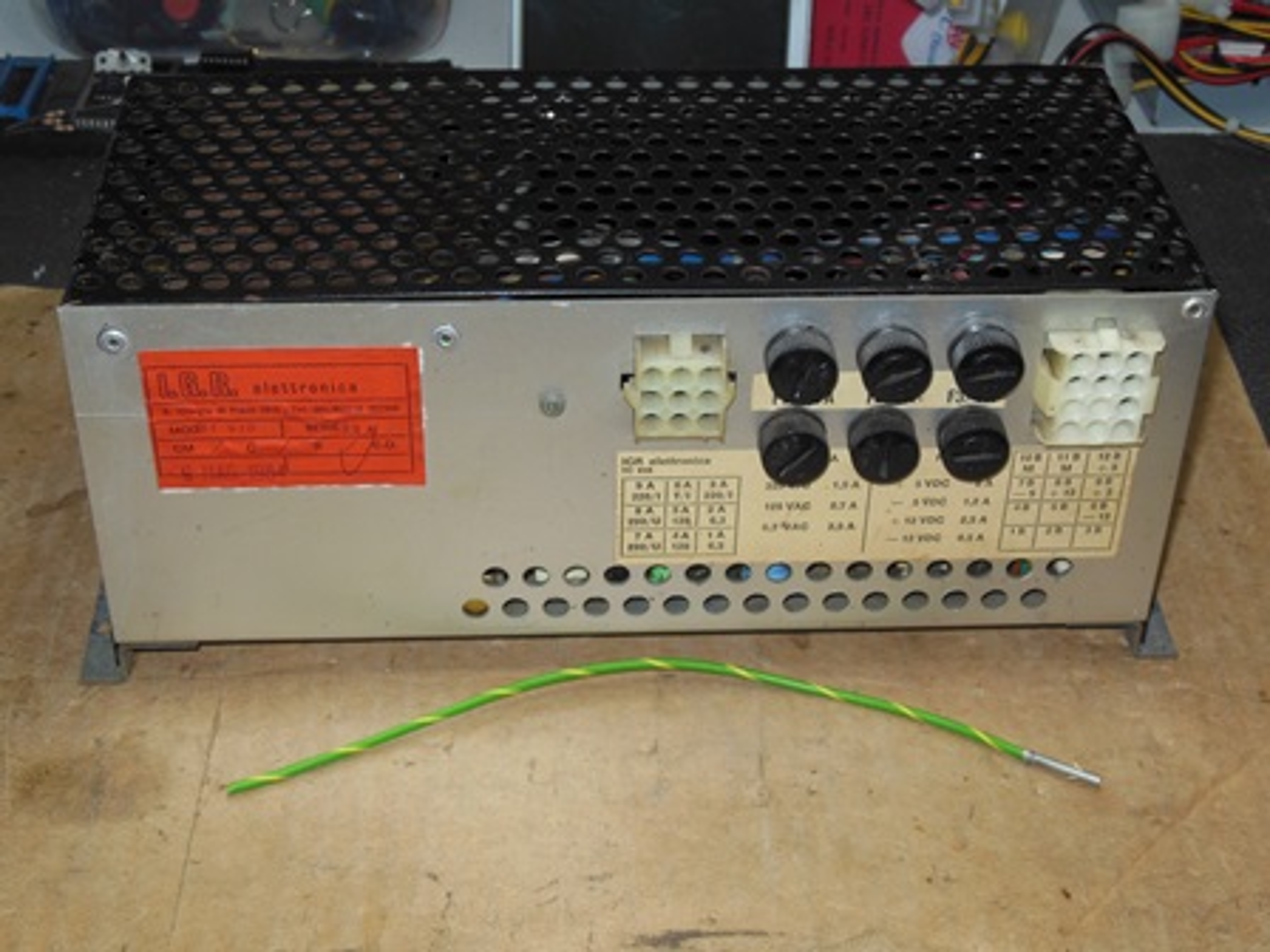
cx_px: 635
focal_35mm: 50
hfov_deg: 38.2
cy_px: 476
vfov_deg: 29.1
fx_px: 1834
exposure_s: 1/60
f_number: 4
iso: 125
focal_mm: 8.9
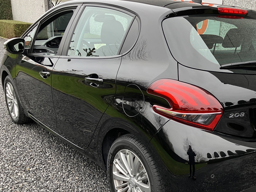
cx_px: 179
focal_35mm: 40
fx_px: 296
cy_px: 126
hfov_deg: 45.8
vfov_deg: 35.7
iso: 80
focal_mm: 3.99
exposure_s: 1/100
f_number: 1.8
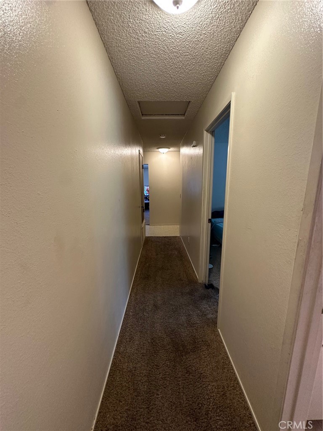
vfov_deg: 102.1
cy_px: 216
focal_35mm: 14
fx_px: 174
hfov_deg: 85.7
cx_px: 162
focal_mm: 2.22
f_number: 2.2
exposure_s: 1/60
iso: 320
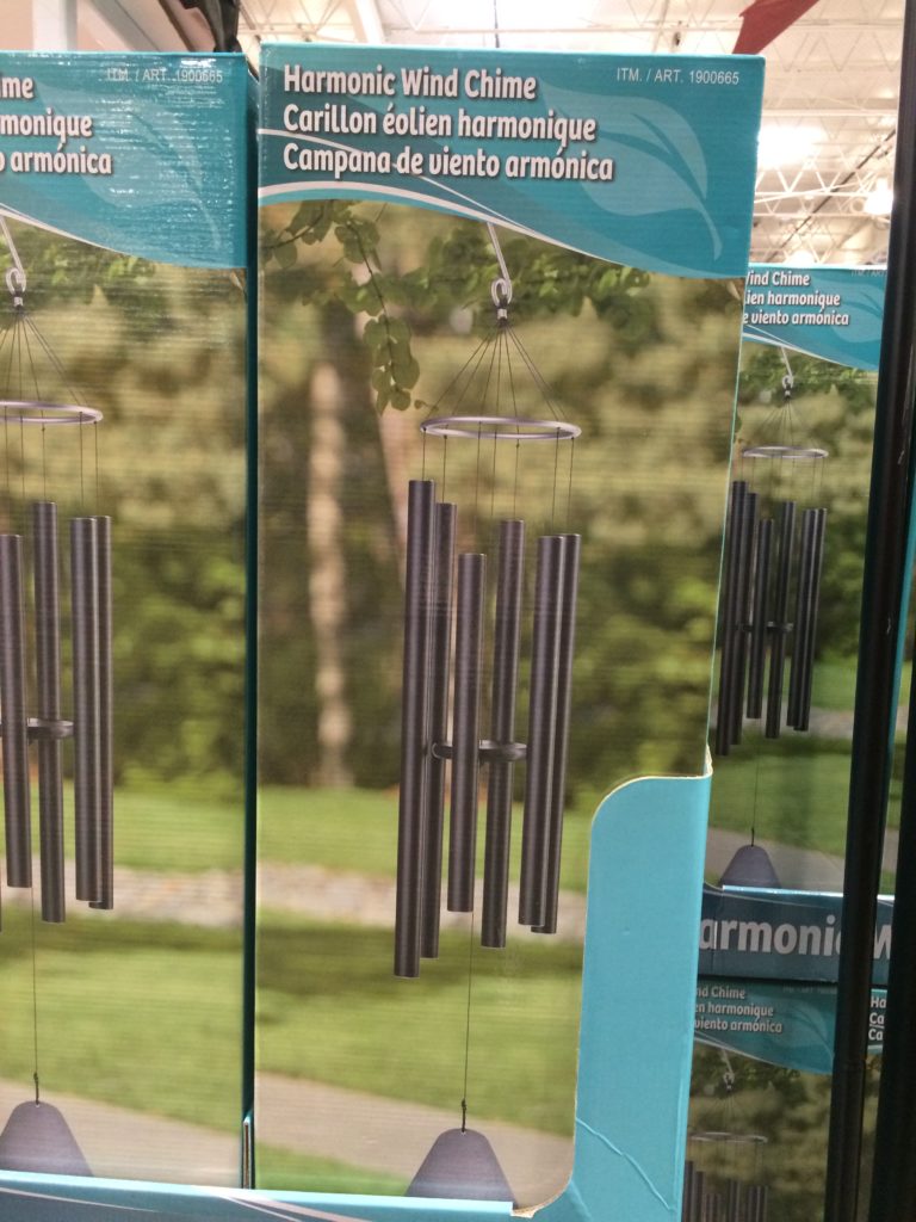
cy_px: 611
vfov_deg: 61.7
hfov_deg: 48.2
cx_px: 458
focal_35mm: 29
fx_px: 1023
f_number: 2.2
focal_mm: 4.15
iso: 200
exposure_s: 1/30
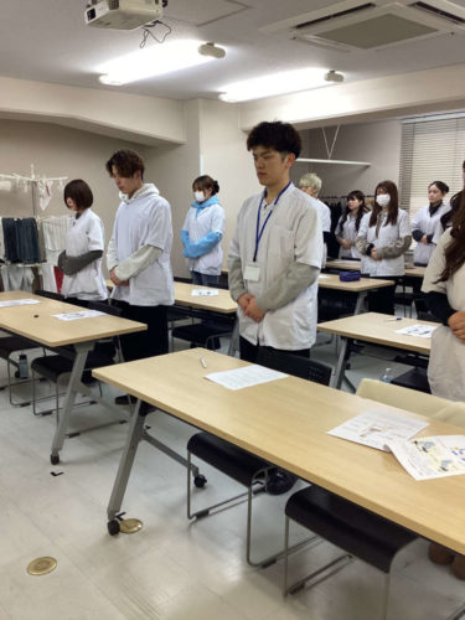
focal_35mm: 31
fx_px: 555
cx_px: 232
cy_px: 310
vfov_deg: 58.4
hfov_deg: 45.4
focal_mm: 3.3
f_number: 2.4
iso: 80
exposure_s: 1/50
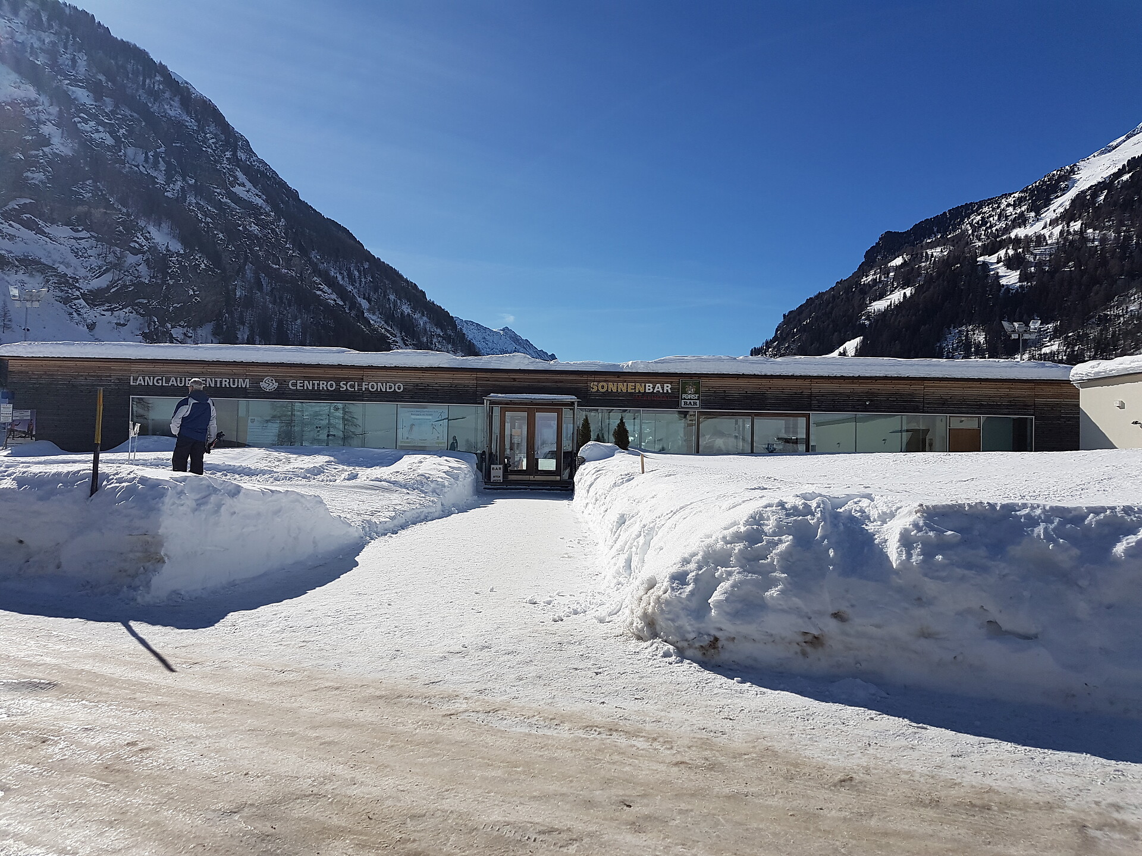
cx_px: 571
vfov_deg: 53.1
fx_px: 858
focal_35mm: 26
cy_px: 428
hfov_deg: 67.3
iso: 40
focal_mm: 4.2
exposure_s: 1/6144
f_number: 1.7
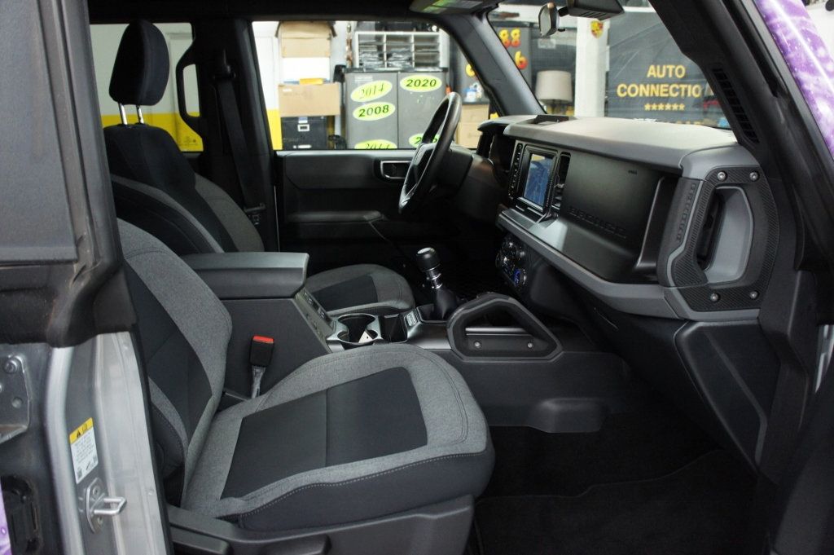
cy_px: 278
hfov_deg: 67.4
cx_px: 417
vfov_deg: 47.9
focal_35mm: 27
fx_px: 625
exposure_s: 1/30
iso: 1000
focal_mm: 18
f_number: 3.5
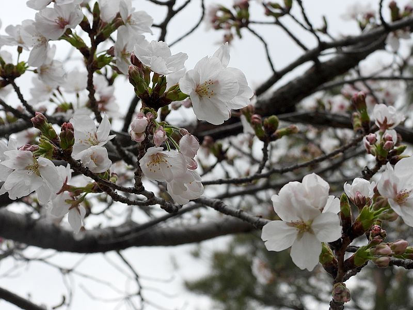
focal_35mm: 80
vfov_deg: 18.4
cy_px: 155
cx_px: 206
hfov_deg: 24.4
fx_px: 954
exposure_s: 1/640
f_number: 3.5
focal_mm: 14.3
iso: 100
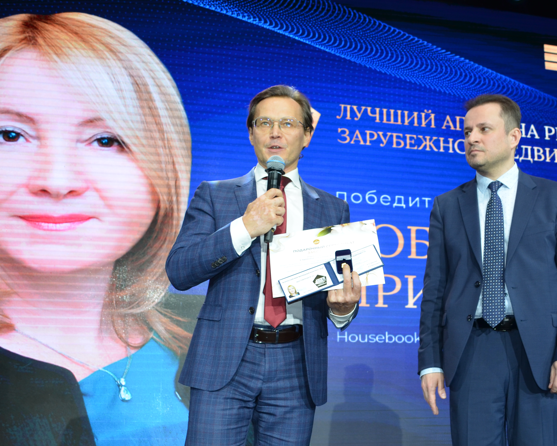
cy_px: 288
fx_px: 742
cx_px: 377
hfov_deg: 40.6
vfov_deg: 33.2
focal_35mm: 45
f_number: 3.8
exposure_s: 1/100
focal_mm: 20
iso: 400
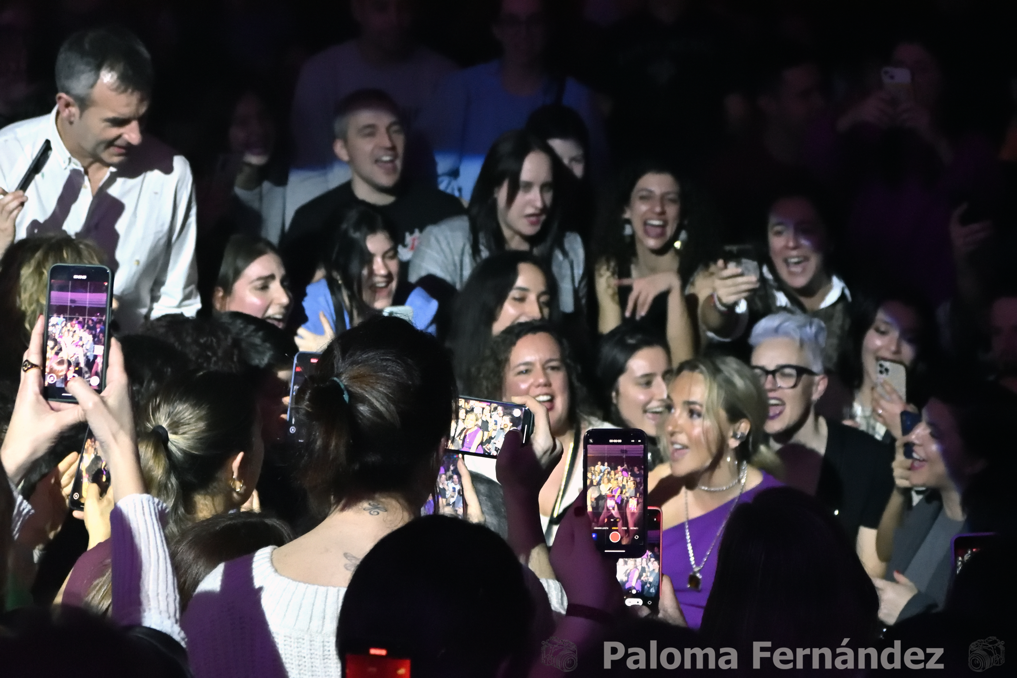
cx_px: 508
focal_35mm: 120
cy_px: 339
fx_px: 3390
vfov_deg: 11.4
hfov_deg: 17.1
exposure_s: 1/125
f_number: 5.6
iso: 7200
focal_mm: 80
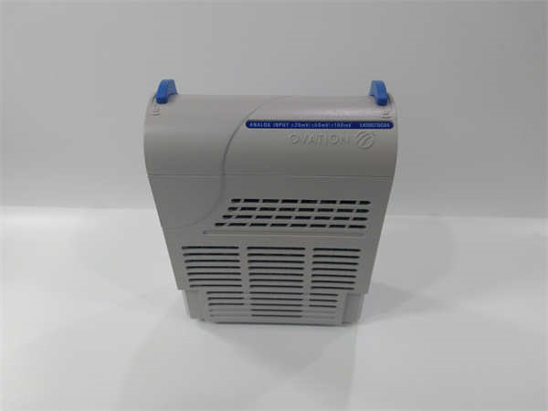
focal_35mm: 27
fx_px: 427
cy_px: 206
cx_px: 274
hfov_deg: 65.3
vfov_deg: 51.4
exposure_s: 1/33
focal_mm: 3.79
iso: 238
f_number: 2
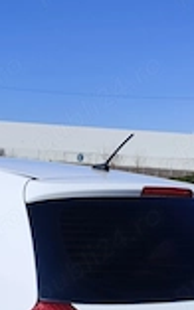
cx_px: 28
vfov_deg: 31.2
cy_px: 288
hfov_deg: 20.6
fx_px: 525
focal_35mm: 62
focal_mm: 6.19
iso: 50
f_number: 1.65
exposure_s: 1/1822
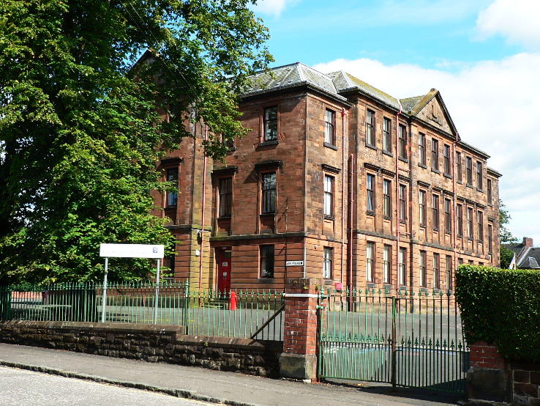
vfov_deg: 30.9
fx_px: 733
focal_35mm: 47
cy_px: 203
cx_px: 270
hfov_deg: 40.4
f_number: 4
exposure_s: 1/320
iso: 64
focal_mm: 8.1
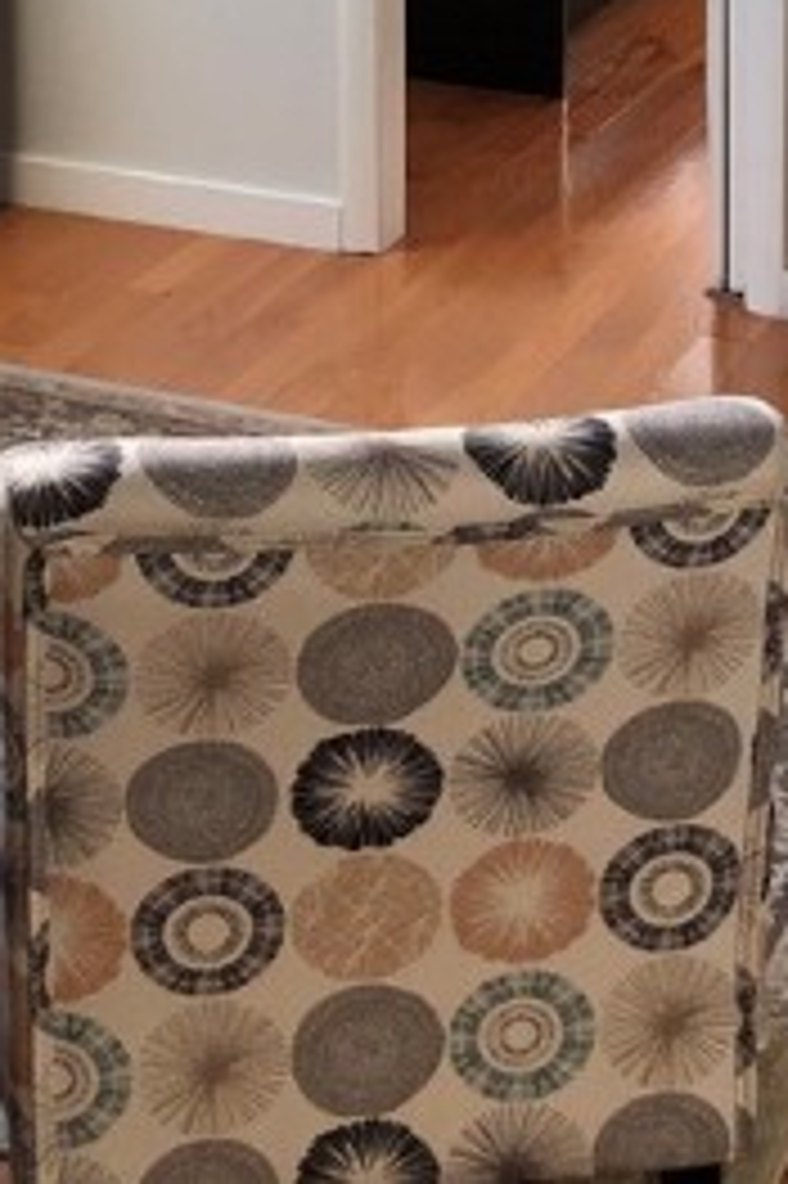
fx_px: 2794
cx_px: 243
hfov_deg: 16.0
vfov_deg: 21.5
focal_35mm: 85
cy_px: -378
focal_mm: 3.99
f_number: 1.8
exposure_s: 1/24
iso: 40
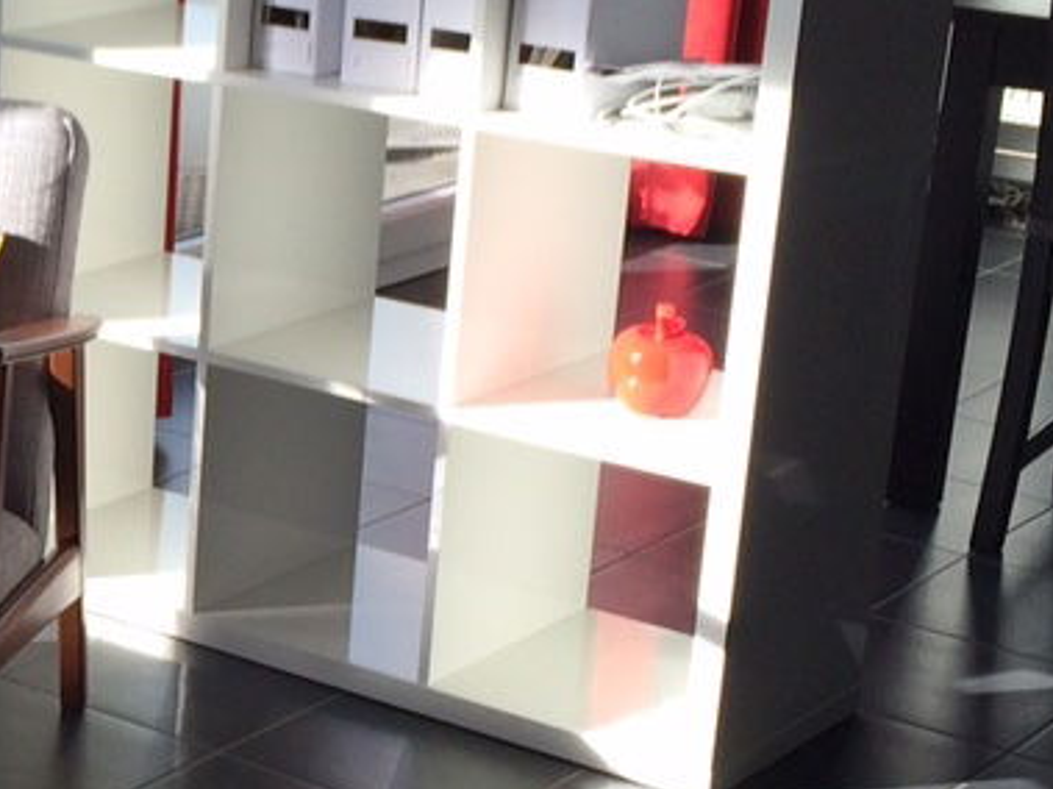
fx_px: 2980
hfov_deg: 19.2
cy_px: 508
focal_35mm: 98
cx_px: -114
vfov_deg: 15.1
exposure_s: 1/348
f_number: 2.2
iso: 32
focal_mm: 4.15
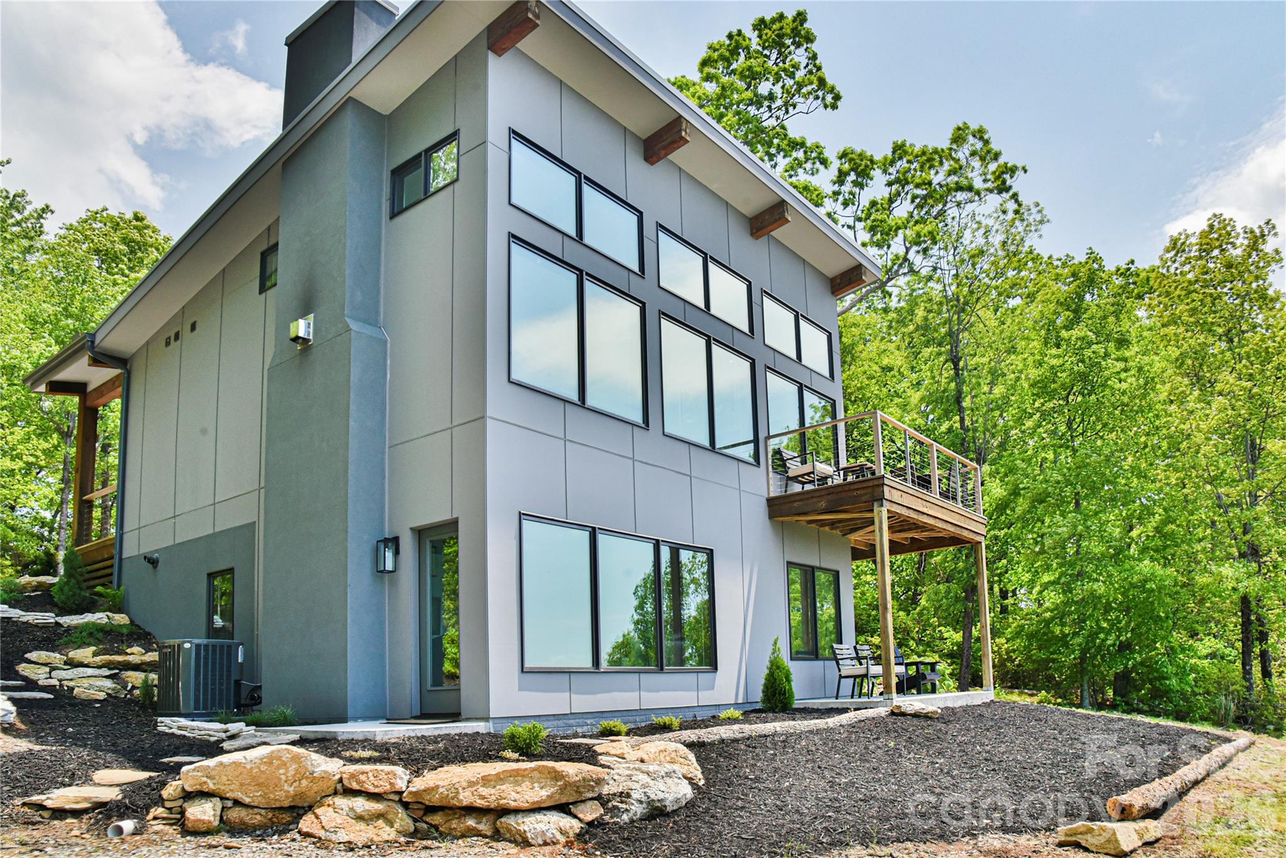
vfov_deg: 53.1
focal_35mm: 24
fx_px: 857
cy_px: 429
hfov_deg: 73.7
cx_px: 643
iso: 1600
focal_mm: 24
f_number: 10
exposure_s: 1/400
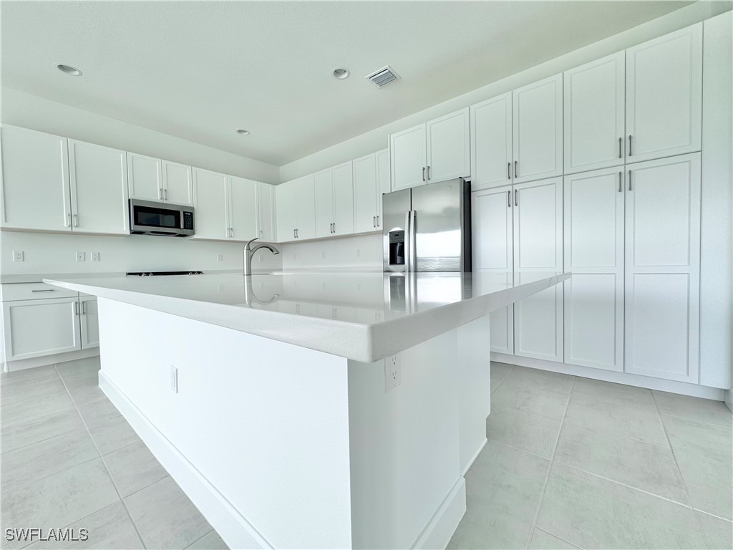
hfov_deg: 102.1
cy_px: 275
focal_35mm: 14
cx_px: 366
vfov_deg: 85.7
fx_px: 296
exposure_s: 1/166
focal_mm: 2.22
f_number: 2.2
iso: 40
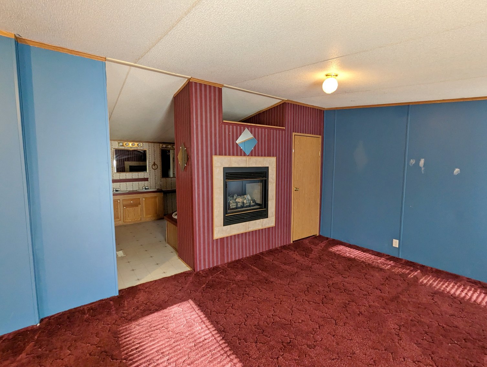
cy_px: 184
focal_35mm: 16
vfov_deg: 78.3
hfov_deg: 94.4
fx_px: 225
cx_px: 244
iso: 268
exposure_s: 1/41.9
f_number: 2.2
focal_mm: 2.35
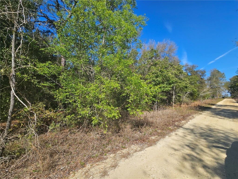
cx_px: 119
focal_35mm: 13
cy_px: 90
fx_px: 89
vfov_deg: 89.9
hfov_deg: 106.2
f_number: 2.2
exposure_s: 1/1957
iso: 50
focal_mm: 2.2
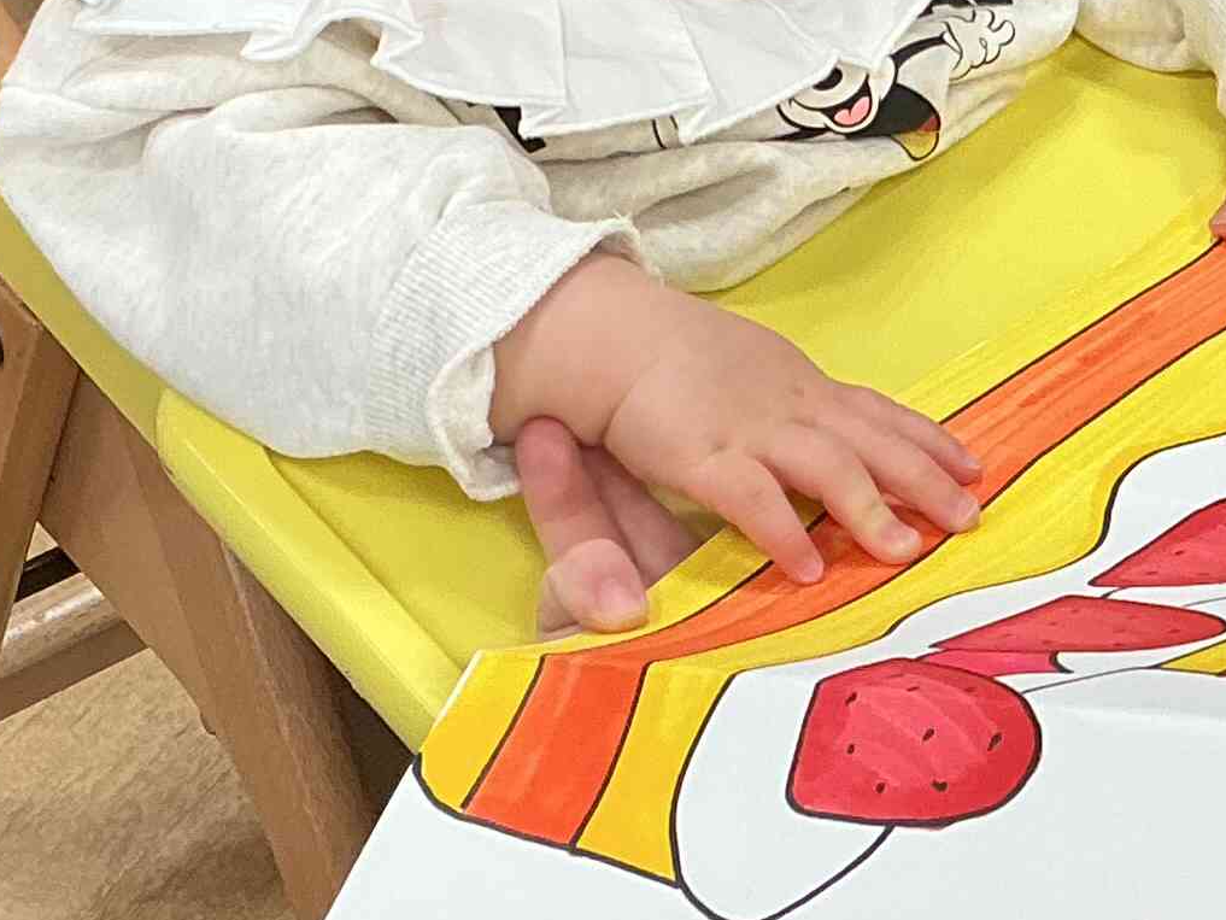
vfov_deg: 12.7
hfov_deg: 17.0
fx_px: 4073
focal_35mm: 115
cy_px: 31
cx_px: 987
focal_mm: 3
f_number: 1.8
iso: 64
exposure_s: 1/120
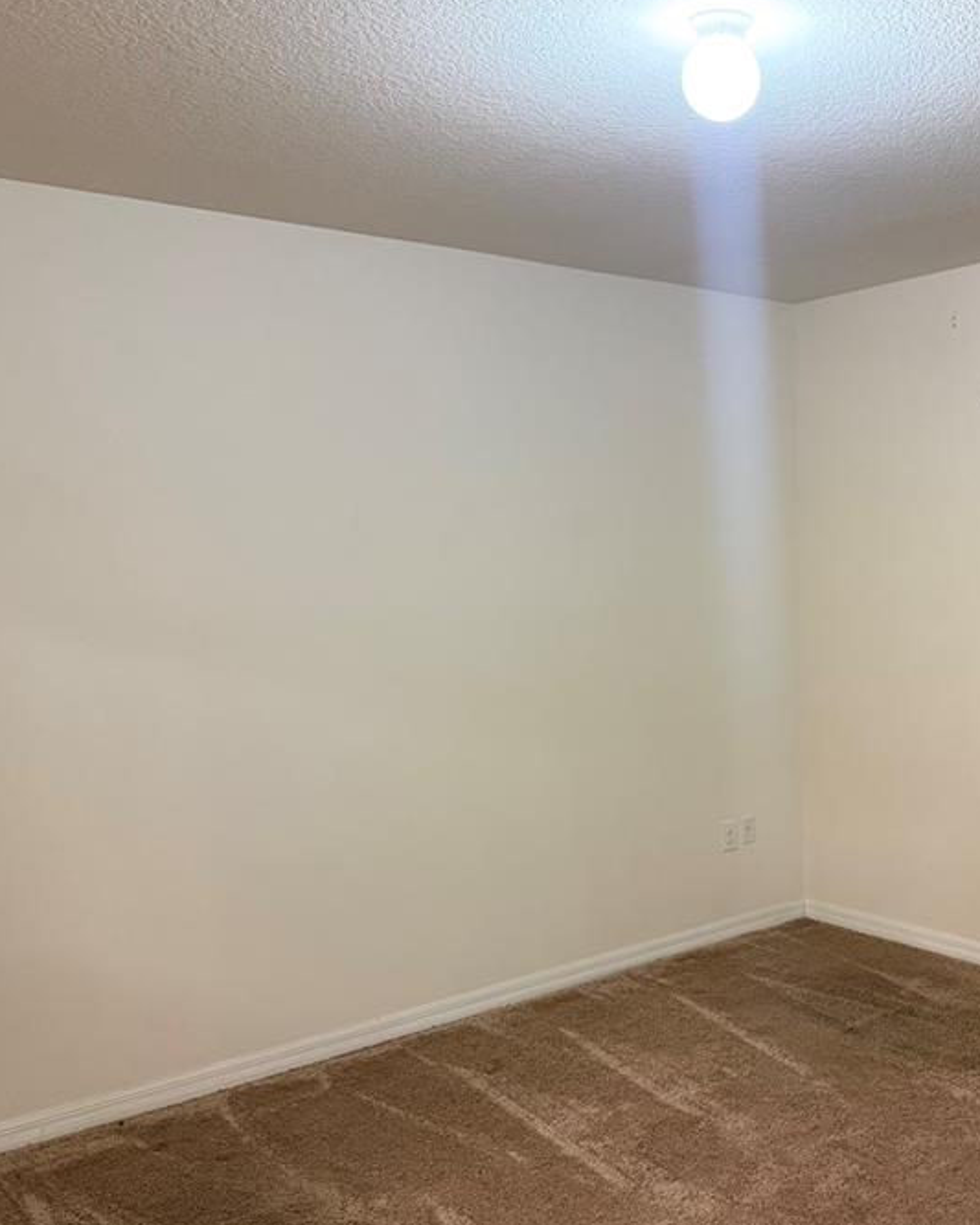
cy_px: 693
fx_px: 1305
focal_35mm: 36
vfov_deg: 50.1
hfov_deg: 40.1
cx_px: 726
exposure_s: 1/60
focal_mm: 6.76
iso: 500
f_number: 1.78
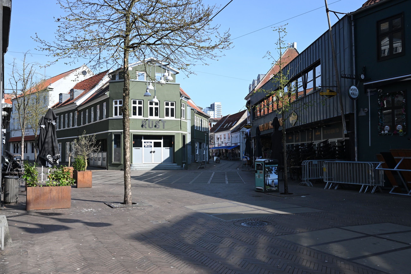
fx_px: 400
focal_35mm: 35
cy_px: 137
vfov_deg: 37.9
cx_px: 206
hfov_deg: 54.4
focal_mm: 35
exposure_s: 1/5000
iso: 800
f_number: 4.5
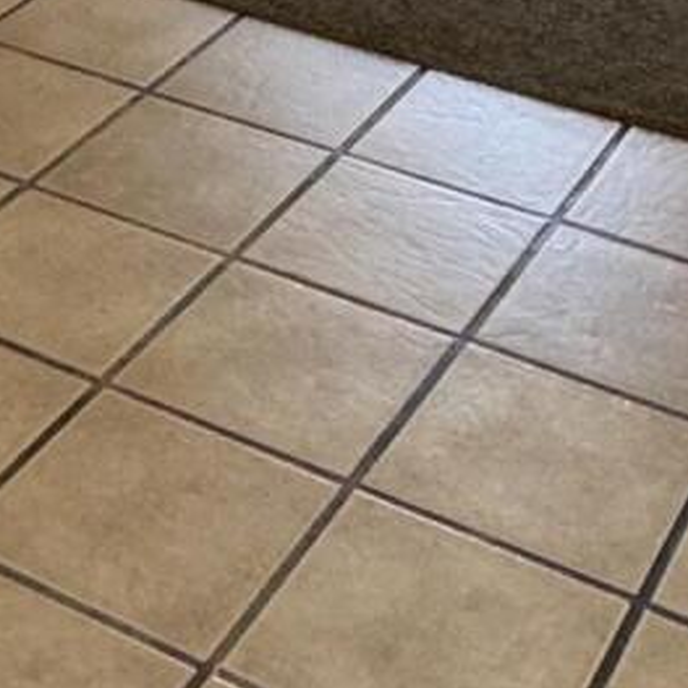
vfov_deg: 15.6
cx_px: 55
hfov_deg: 18.2
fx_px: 2114
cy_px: -583
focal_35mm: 94
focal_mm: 2.22
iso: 320
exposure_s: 1/60
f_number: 2.2
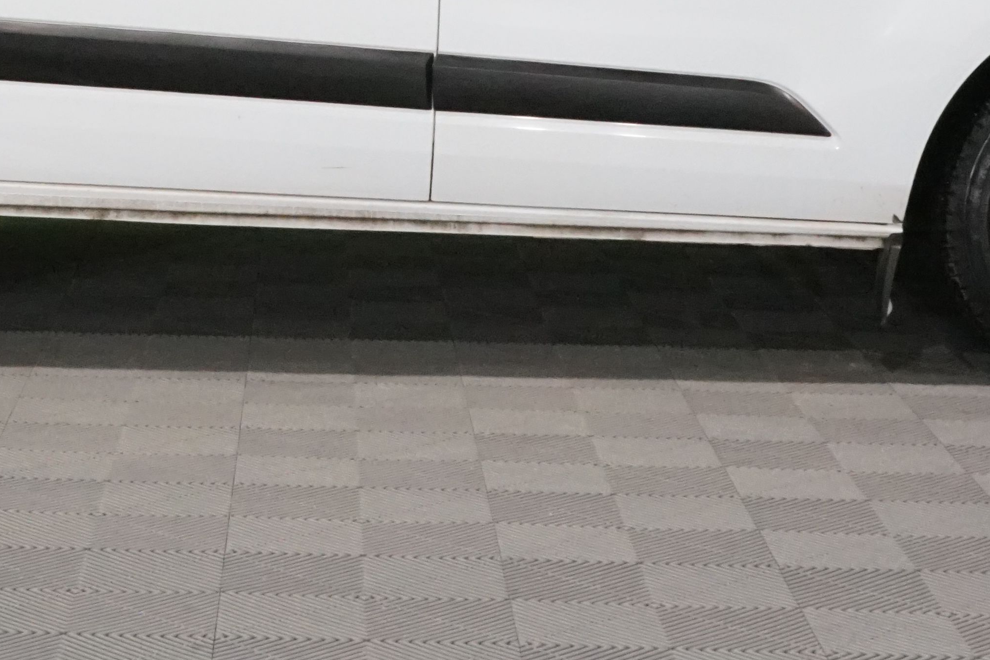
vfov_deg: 12.5
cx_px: 266
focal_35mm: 107
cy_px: -159
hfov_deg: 19.0
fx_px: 2942
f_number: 25
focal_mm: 36
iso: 6400
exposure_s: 1/20
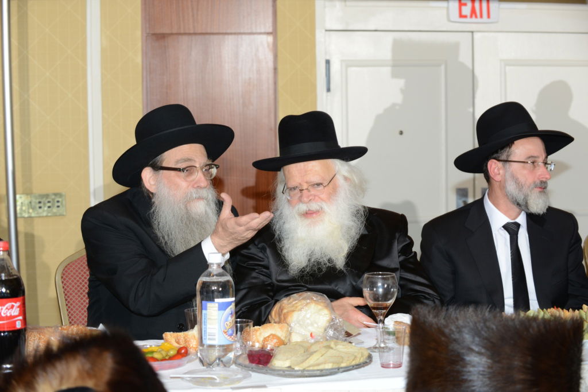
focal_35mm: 75
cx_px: 294
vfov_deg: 18.2
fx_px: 1225
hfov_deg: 27.0
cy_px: 196
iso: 400
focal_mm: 75
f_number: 8
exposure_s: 1/60
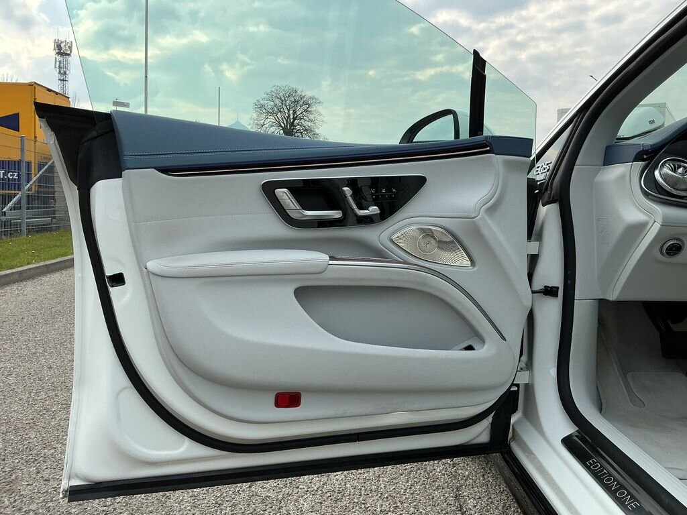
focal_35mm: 29
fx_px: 576
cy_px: 258
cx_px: 344
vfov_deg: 48.2
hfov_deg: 61.7
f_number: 1.8
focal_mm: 3
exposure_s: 1/962
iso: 25
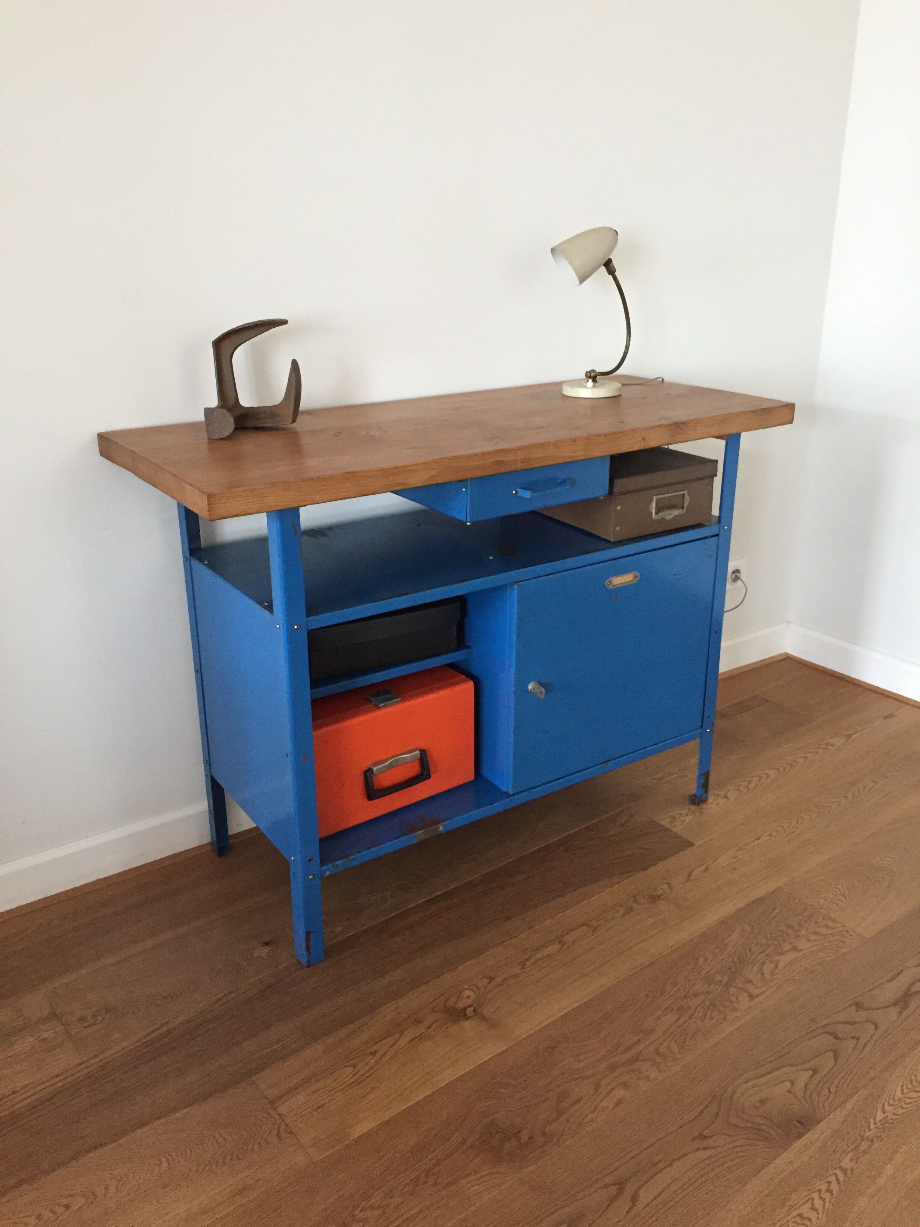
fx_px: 1028
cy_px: 614
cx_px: 460
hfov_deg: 48.2
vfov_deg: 61.7
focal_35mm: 29
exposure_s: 1/17
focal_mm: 4.15
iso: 320
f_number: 2.2
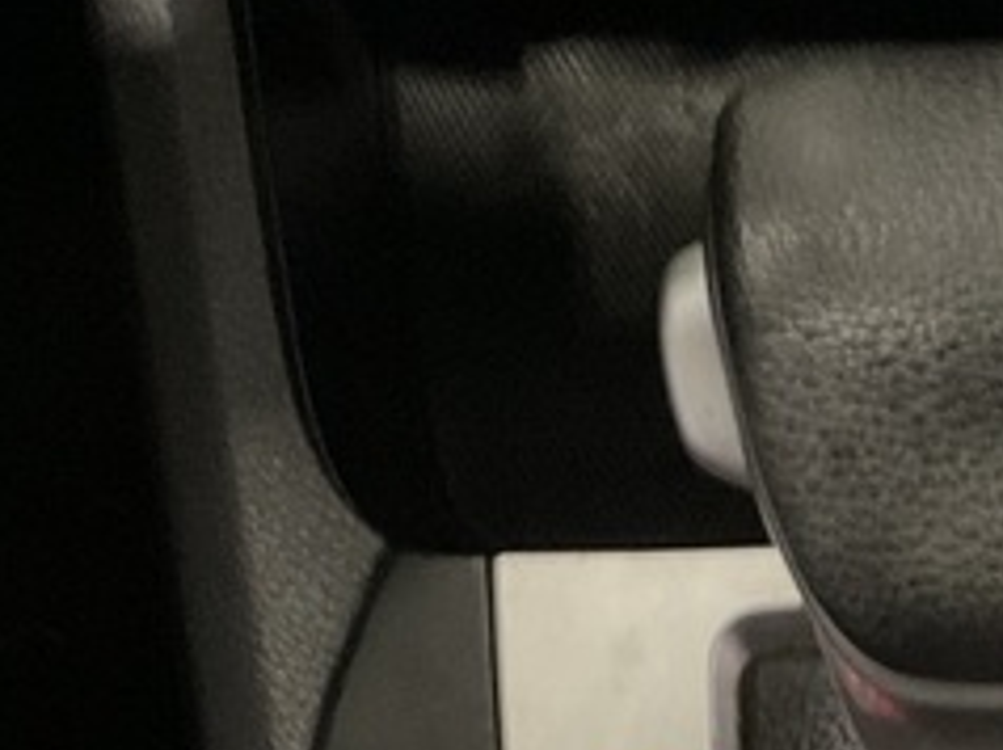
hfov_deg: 16.7
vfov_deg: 12.0
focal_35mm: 117
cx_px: 860
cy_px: 1154
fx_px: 3387
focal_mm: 3
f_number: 1.8
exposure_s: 1/15
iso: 800
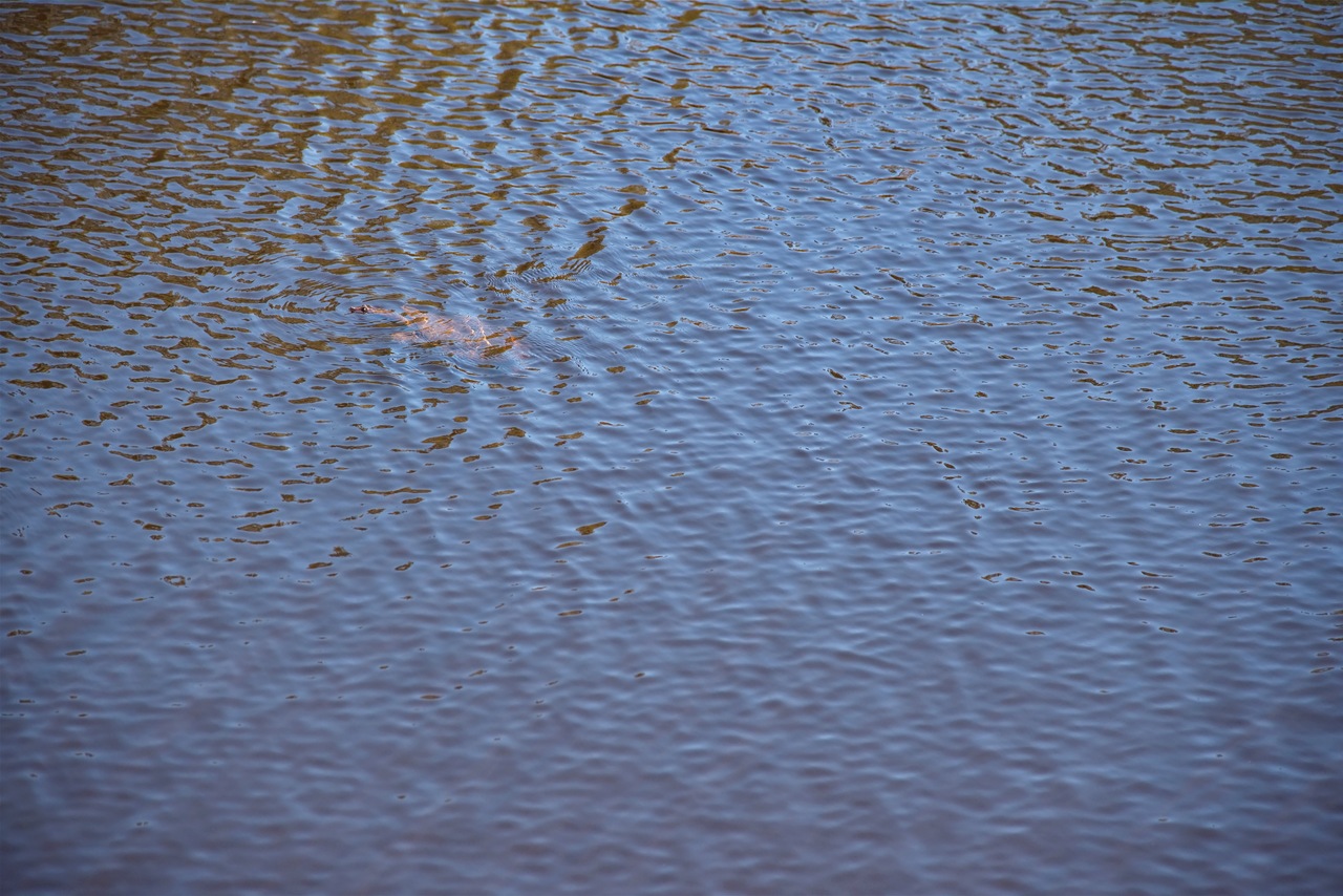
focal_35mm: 120
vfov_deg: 11.4
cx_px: 672
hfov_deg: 17.1
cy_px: 448
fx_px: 4477
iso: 140
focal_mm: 120
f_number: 4
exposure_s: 1/250
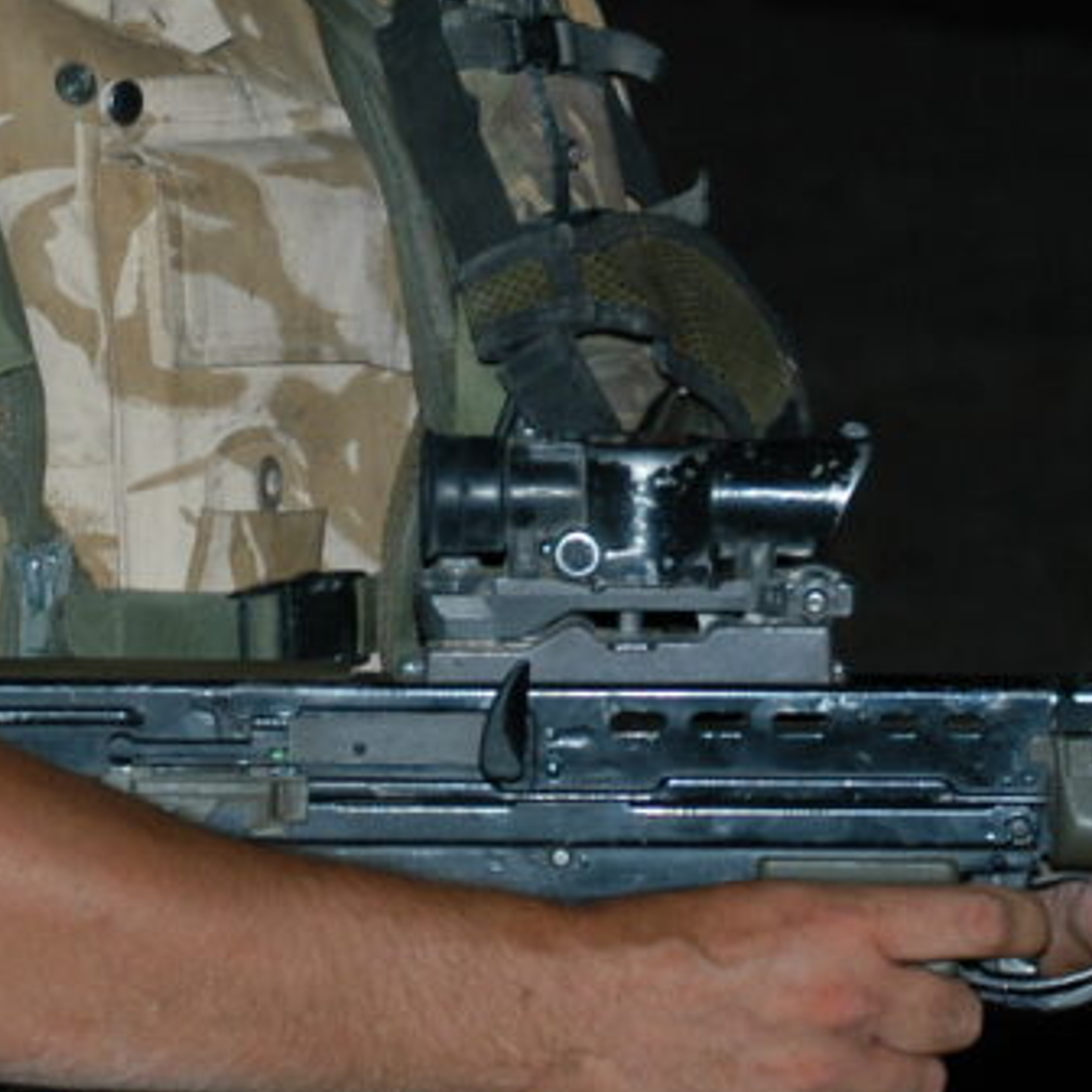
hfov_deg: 5.5
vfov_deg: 5.5
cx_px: 621
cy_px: 174
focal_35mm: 318
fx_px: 11350
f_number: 5
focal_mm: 70
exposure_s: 1/60
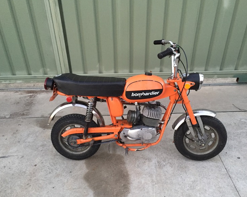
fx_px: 227
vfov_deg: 47.1
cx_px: 129
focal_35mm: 31
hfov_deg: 57.2
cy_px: 97
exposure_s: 1/25
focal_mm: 4.15
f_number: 2.2
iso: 250
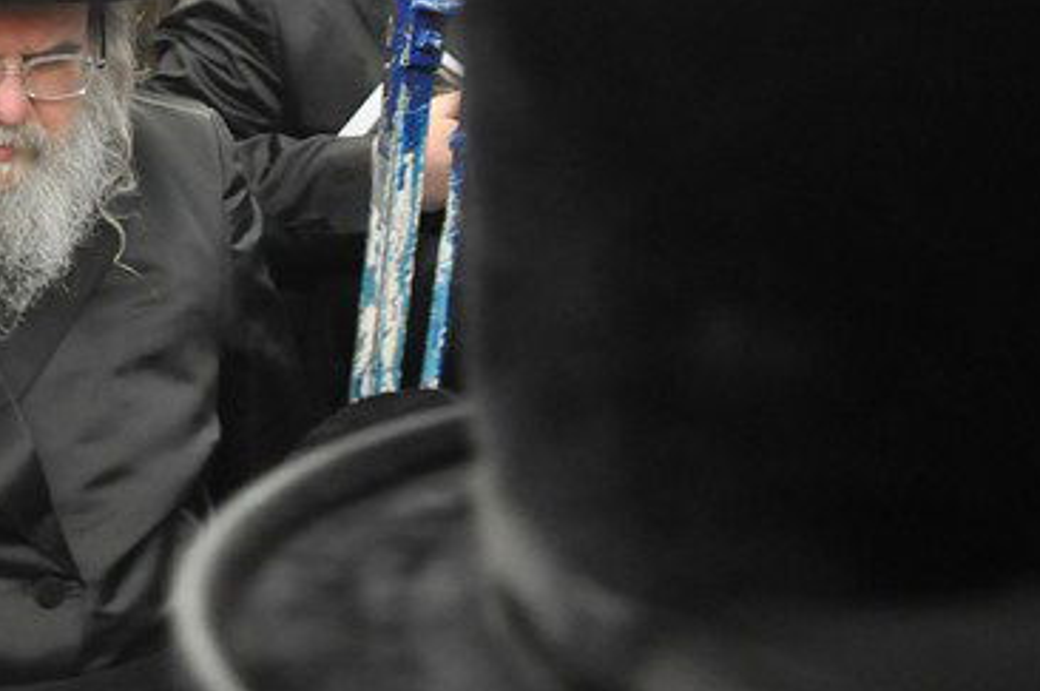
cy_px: 243
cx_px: -34
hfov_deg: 31.1
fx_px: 1702
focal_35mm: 59
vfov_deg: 22.9
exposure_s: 1/40
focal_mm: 18
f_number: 3.5
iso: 1600
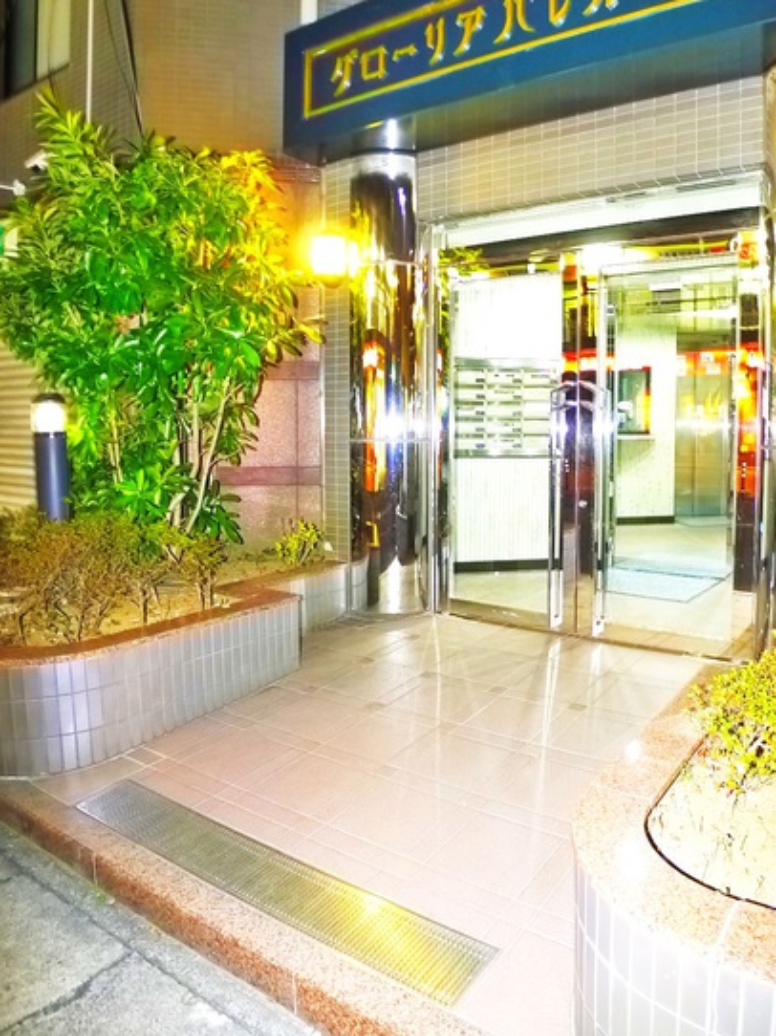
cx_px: 496
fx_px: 927
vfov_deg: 58.2
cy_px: 463
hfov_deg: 44.9
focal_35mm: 31
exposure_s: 1/2
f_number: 2
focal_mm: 5.1
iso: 400
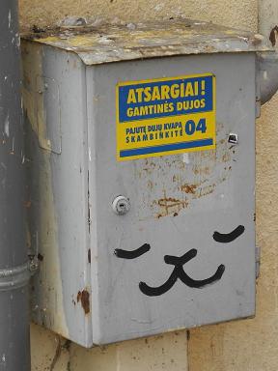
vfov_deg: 16.6
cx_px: 139
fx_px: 1274
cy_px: 186
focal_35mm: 119
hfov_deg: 12.5
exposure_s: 1/160
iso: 100
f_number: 4.5
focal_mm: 25.4
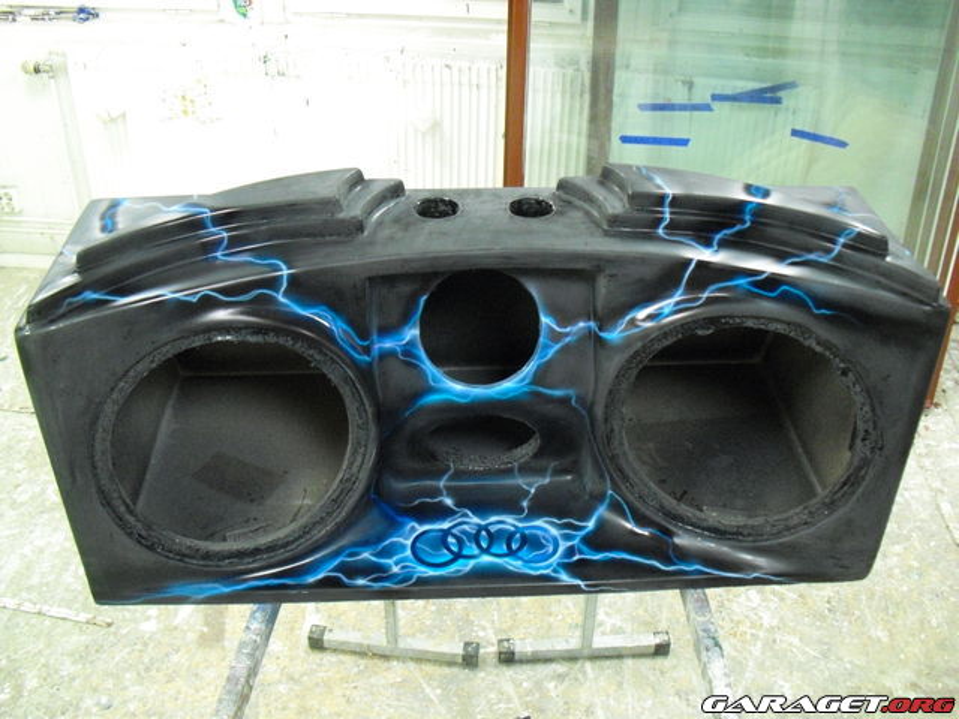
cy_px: 360
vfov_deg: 39.7
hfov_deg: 51.4
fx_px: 997
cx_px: 480
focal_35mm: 36
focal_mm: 6.3
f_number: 3.1
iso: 800
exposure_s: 1/40
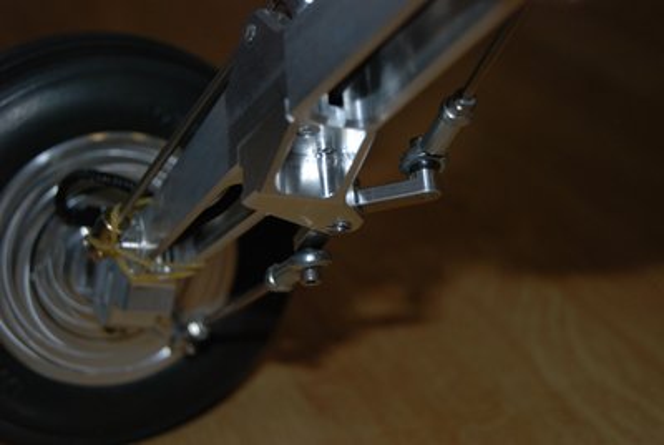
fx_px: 1275
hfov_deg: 29.2
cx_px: 332
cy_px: 222
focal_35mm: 69
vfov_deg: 19.8
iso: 320
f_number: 5.3
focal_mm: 46
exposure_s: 1/60
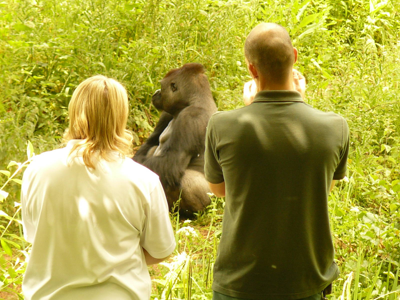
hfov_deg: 7.0
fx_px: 3293
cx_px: 200
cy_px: 150
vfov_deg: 5.2
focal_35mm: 285
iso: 100
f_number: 3.3
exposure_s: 1/50
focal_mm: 31.6
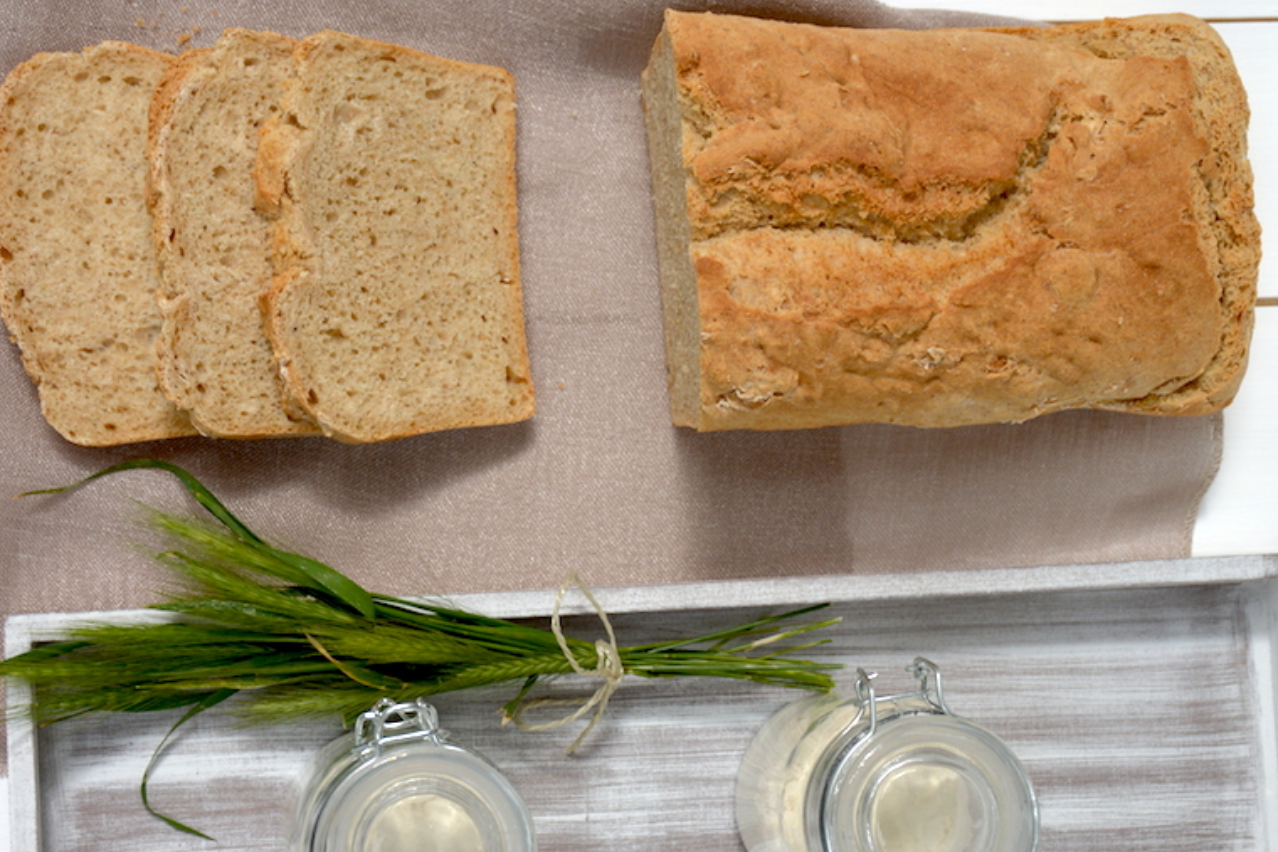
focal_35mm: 90
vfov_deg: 15.2
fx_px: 3195
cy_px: 508
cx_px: 664
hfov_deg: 22.6
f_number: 4.5
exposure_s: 1/640
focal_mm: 38
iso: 200
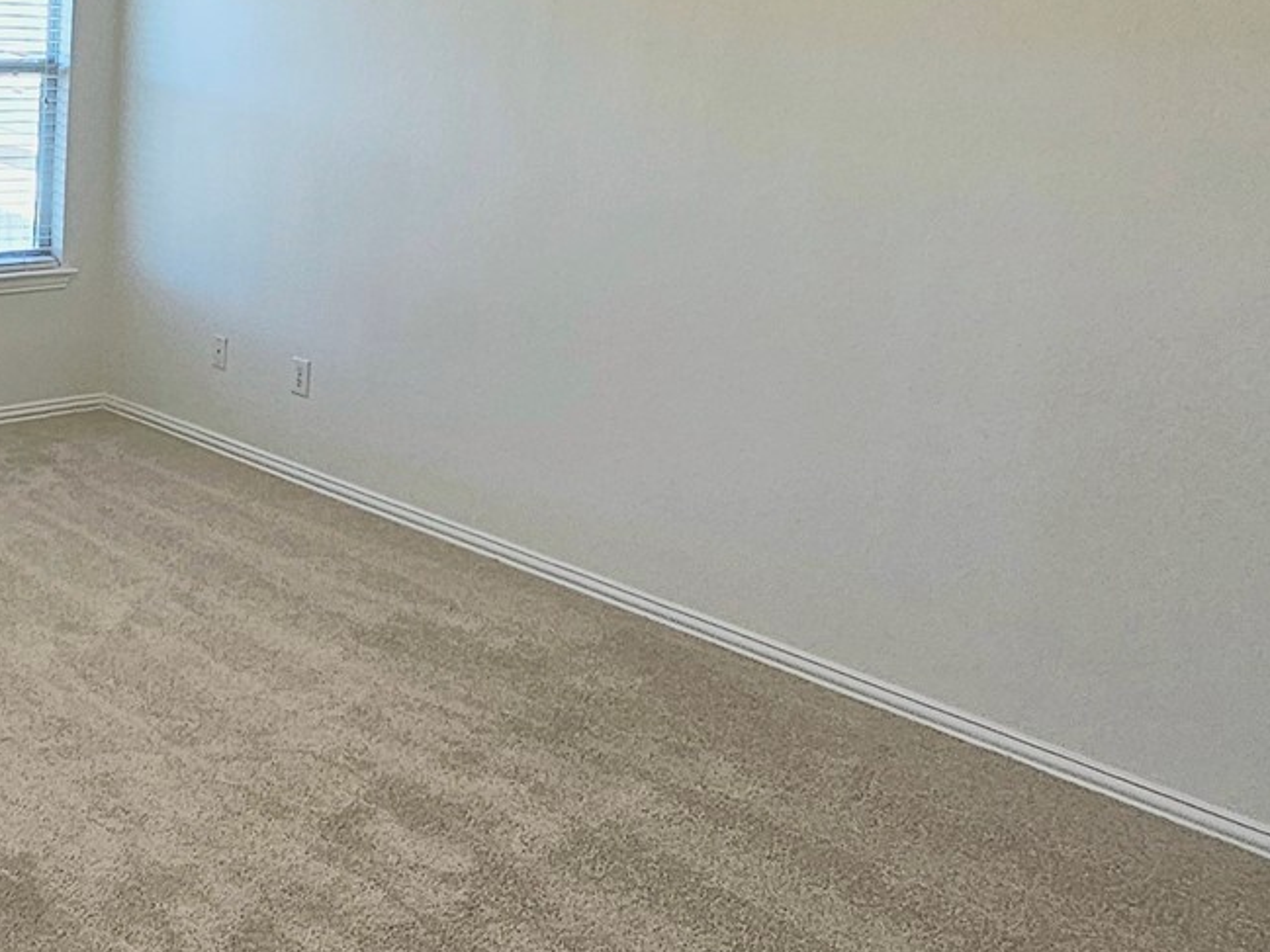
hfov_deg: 42.7
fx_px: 1504
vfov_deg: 33.6
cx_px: 176
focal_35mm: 41
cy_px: 131
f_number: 2.2
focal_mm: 2.2
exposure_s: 1/120
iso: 64
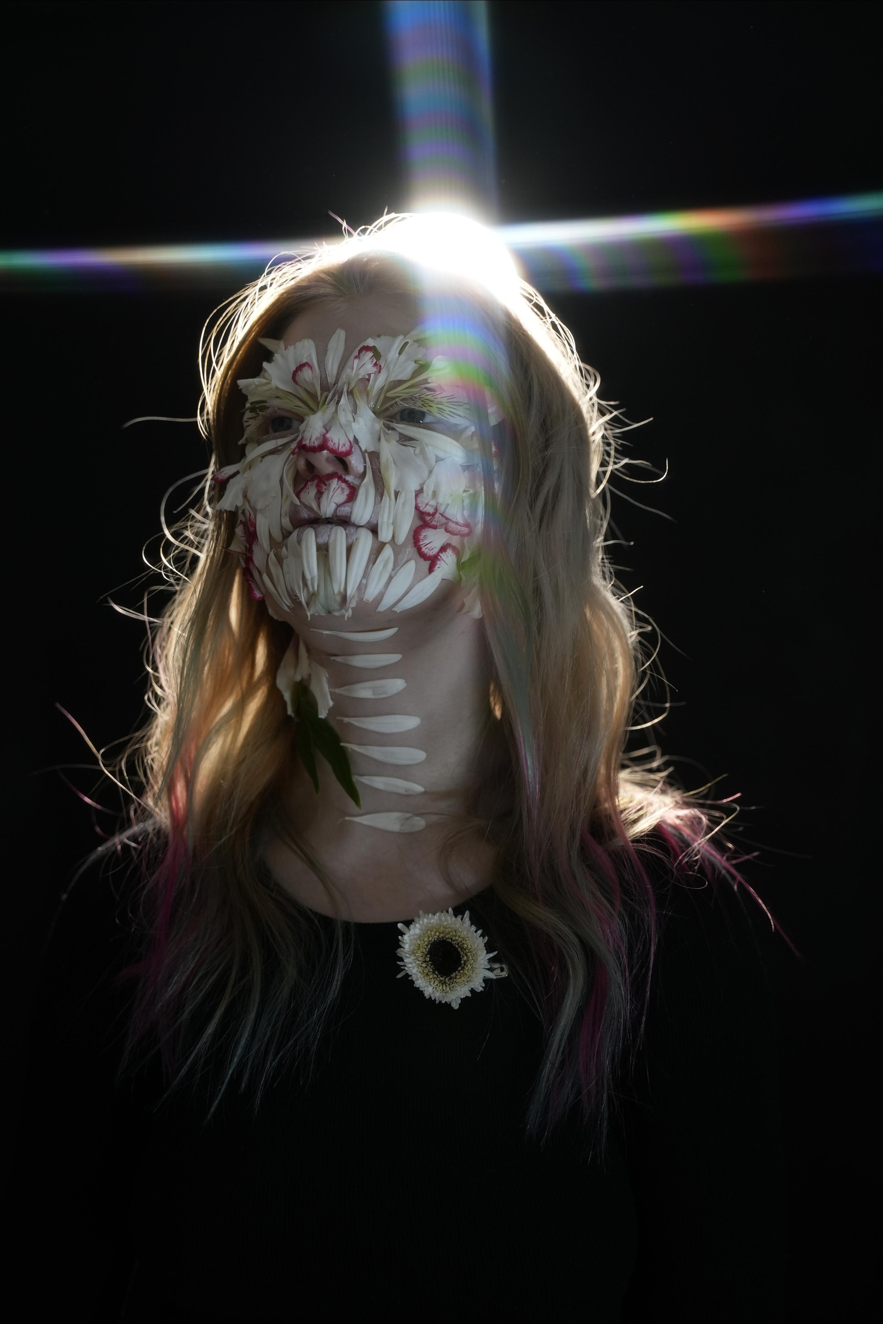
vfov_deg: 39.1
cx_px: 442
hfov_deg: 26.6
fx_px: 1865
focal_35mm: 51
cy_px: 662
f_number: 2.8
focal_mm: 50.7
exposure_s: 1/125
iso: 1000
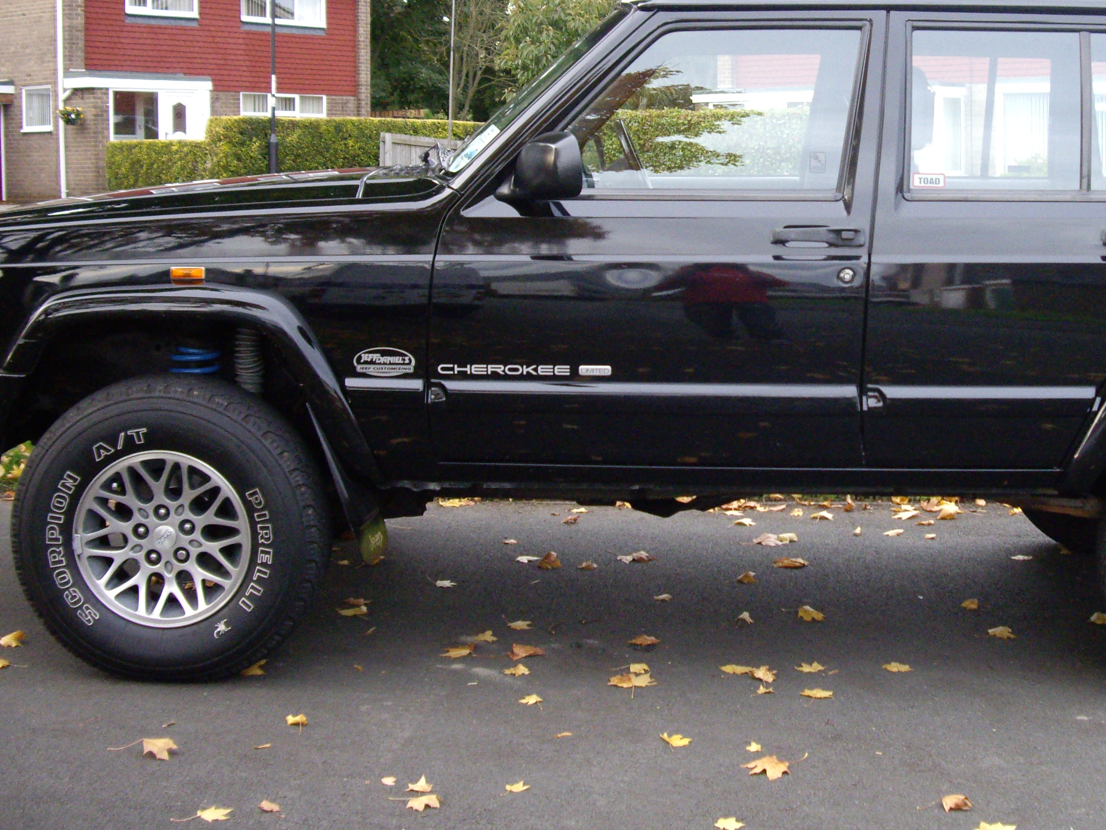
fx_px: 1853
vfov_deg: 25.2
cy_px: 313
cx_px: 787
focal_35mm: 58
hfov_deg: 32.8
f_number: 2.8
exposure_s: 1/60
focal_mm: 7.9
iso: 400
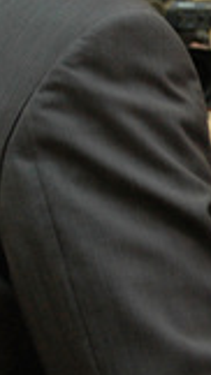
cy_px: 139
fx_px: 2101
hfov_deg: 5.7
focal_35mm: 211
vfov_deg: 10.2
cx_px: 371
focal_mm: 34
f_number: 5
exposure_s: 1/60
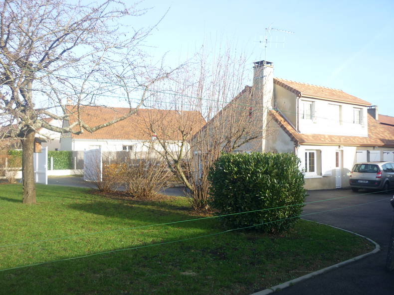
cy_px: 148
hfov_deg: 55.4
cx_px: 197
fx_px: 375
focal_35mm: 33
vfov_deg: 42.9
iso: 100
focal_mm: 5.5
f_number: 2.8
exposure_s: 1/400
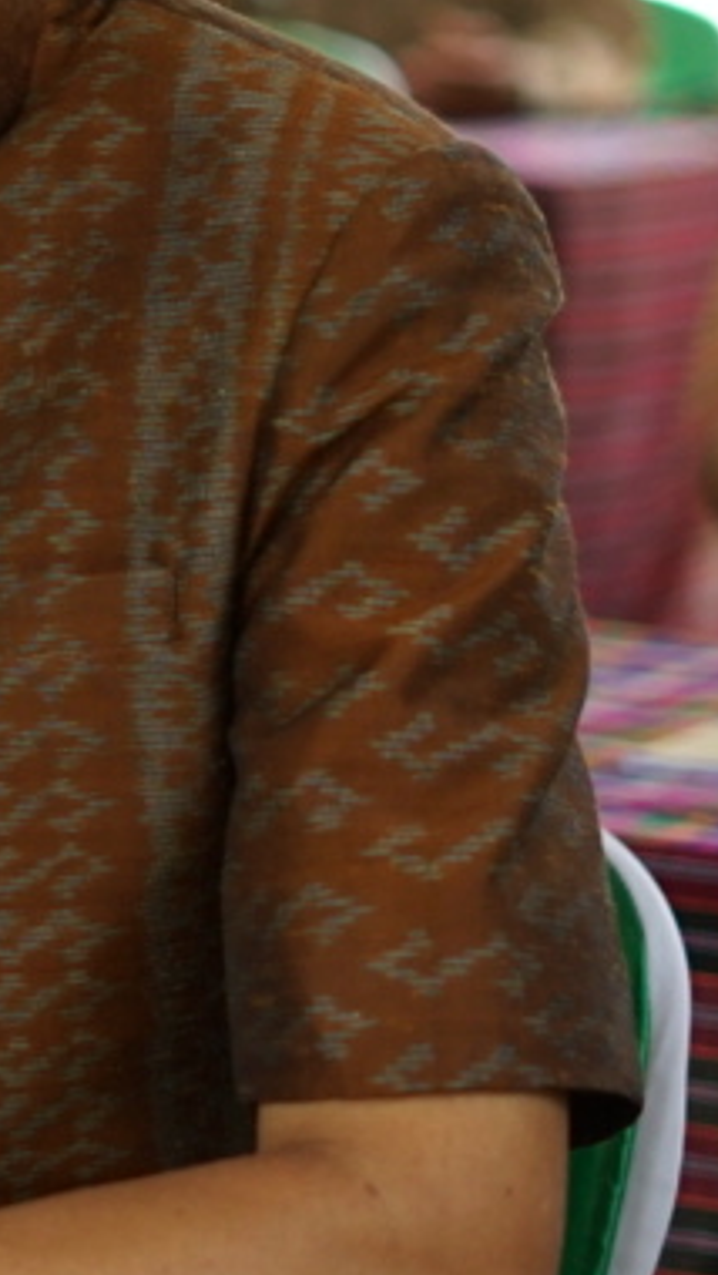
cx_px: -1117
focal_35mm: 223
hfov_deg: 5.3
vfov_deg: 9.7
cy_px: 413
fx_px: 7541
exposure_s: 1/640
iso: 400
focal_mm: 50
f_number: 2
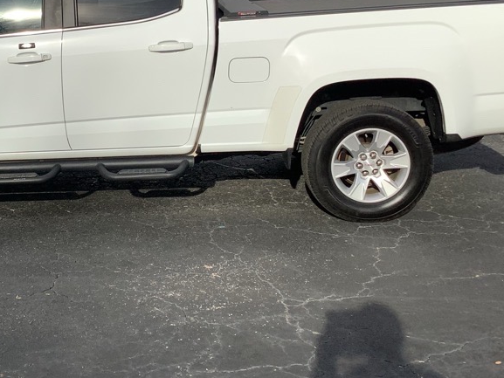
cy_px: 121
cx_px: 123
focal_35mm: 55
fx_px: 801
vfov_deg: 26.4
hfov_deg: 34.2
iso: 25
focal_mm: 3.3
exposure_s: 1/2632
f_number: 2.4
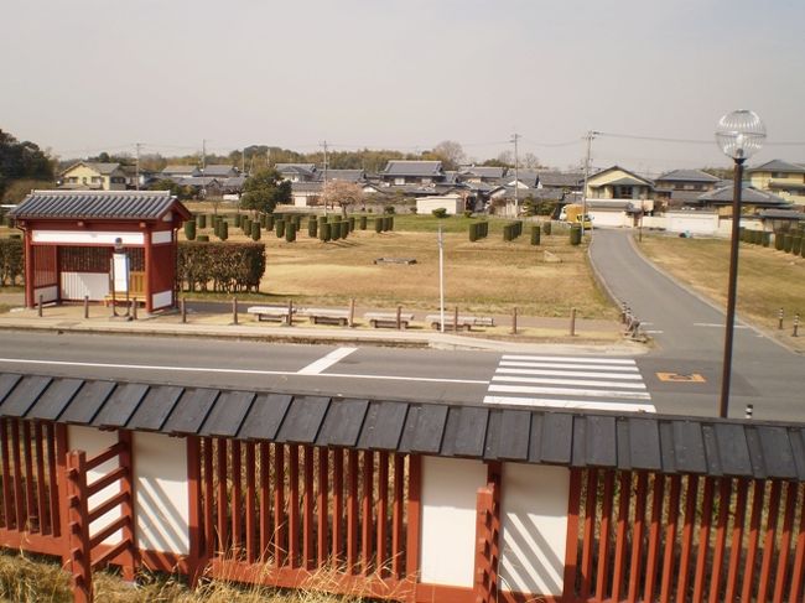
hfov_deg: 51.4
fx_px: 837
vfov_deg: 39.6
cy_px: 302
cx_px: 402
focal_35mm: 36
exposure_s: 1/640
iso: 64
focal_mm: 6.3
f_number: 4.6
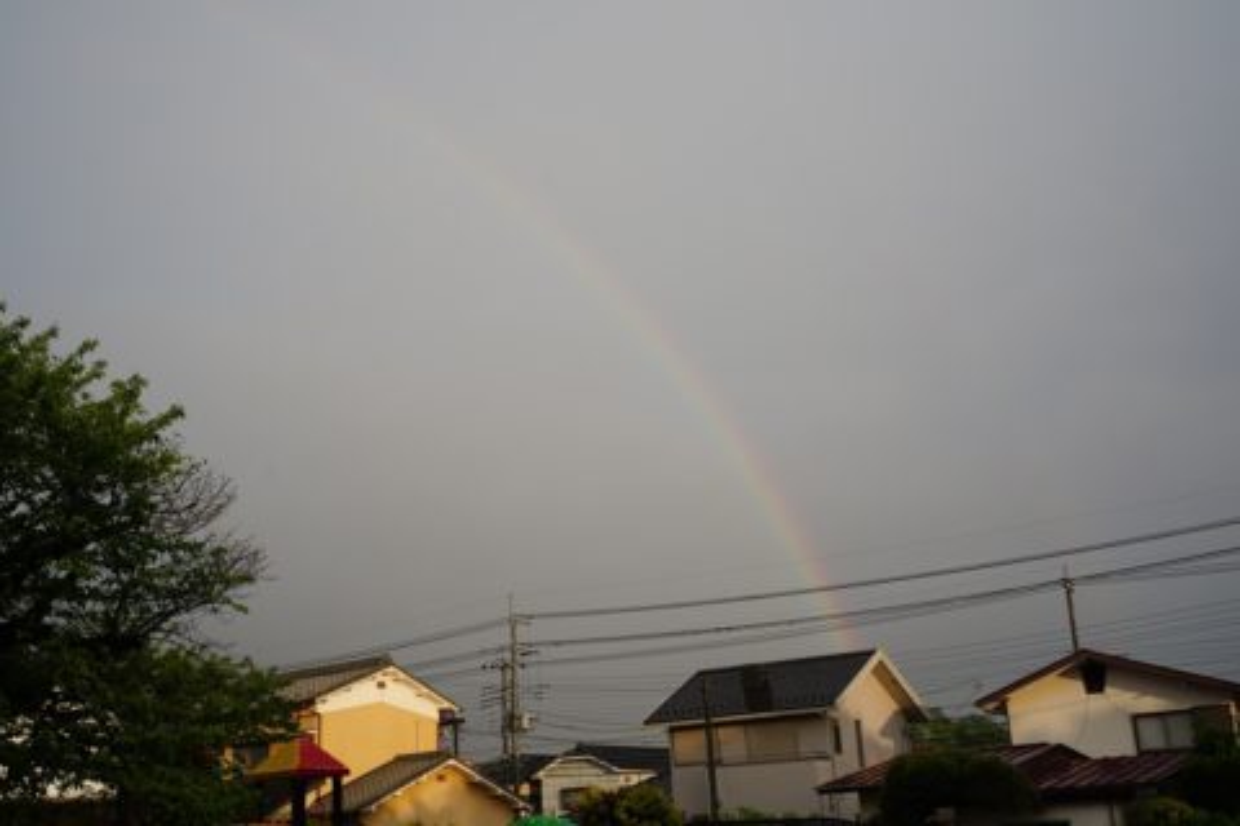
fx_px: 1309
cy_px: 413
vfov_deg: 35.1
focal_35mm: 38
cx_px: 620
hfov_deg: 50.7
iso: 100
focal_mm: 38
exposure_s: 1/80
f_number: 8
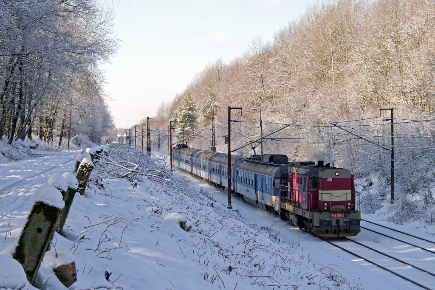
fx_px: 1051
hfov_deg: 23.4
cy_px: 145
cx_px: 218
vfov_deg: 15.7
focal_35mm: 87
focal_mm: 57.5
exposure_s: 1/500
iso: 400
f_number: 8
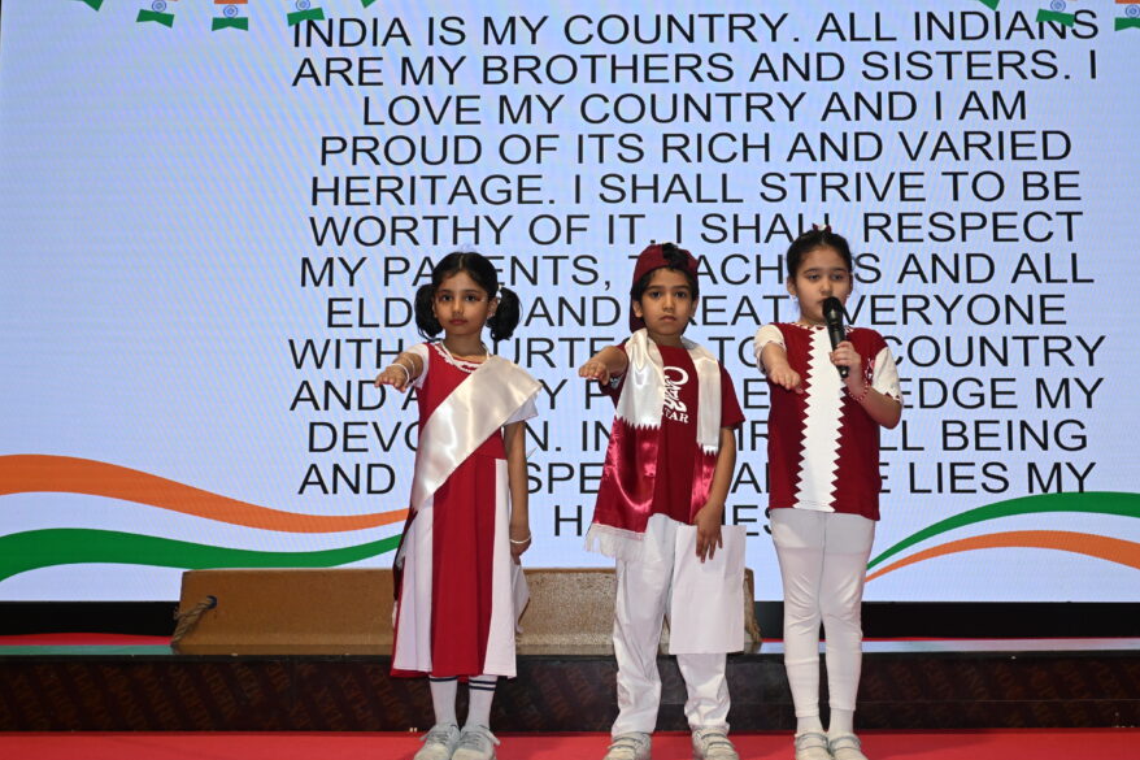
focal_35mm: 49
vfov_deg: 27.5
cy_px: 340
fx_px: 1551
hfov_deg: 40.3
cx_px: 622
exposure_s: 1/100
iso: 640
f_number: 4.5
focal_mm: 28
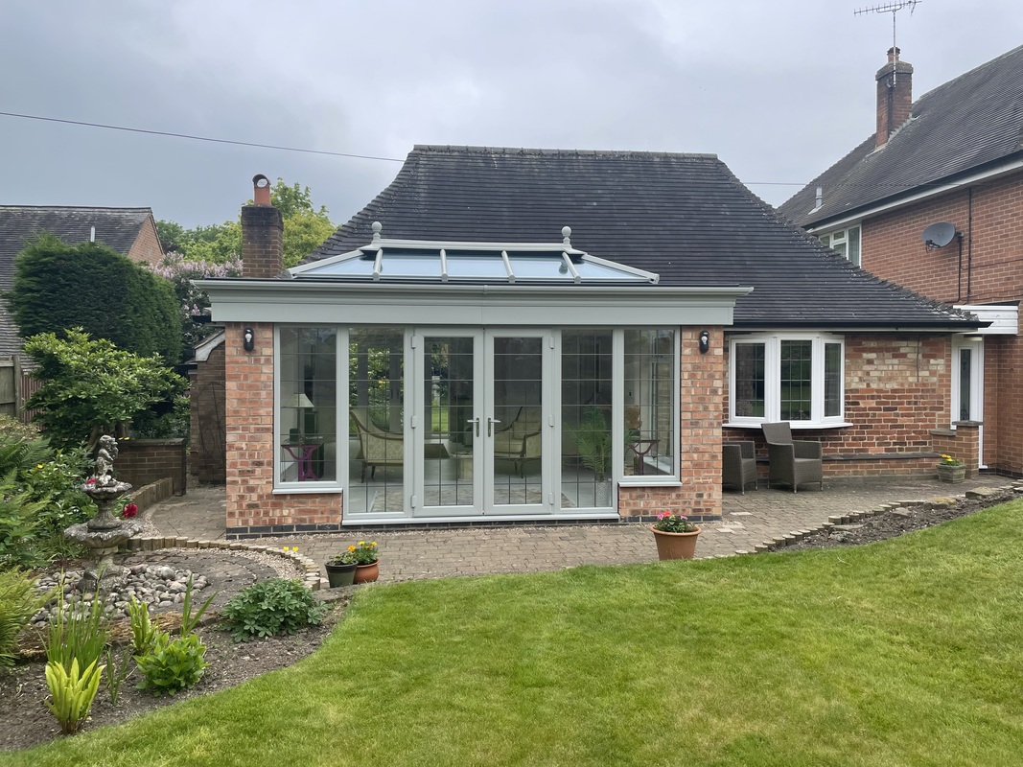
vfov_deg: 53.1
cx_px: 512
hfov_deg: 67.3
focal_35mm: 26
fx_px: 768
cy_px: 384
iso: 32
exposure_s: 1/1171
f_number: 1.6
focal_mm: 4.2
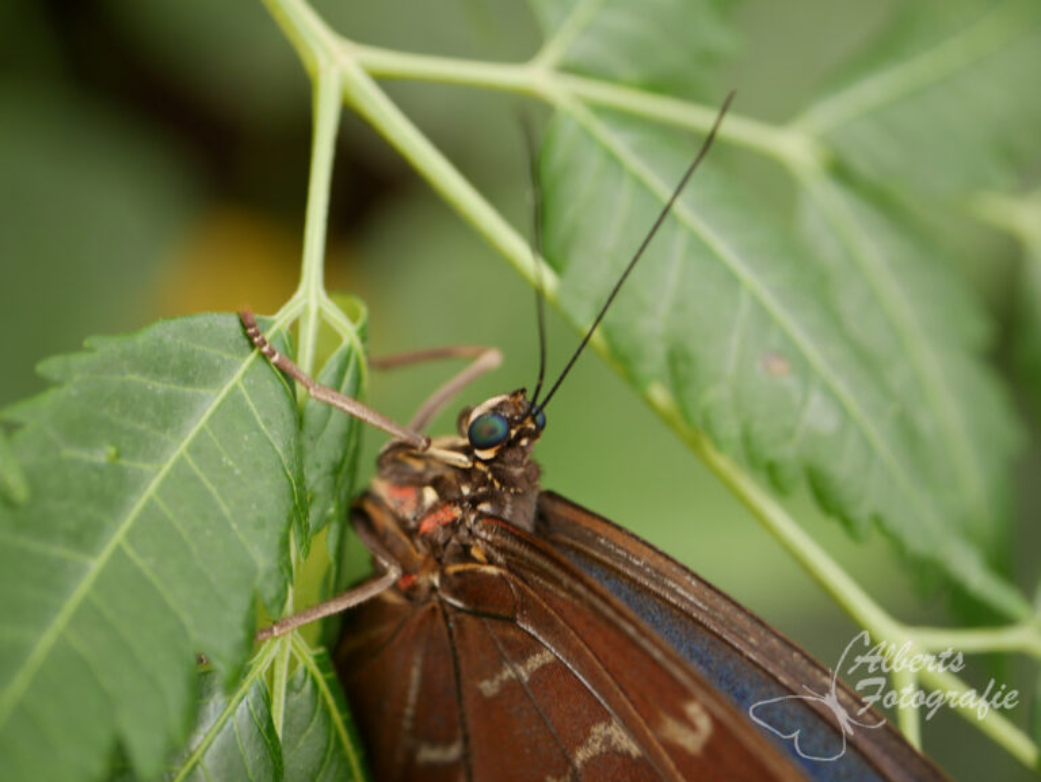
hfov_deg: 32.2
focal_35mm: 60
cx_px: 520
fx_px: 1805
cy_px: 391
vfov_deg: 24.4
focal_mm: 30
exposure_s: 1/30
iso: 200
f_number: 2.8
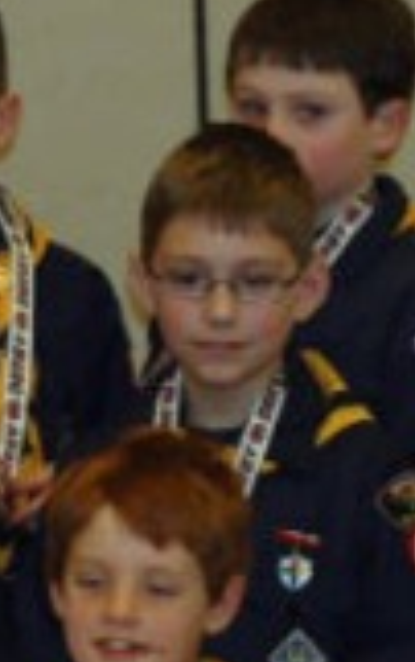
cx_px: -41
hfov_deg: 4.1
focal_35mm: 319
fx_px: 5757
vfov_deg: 6.6
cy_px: 442
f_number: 4
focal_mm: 70
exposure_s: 1/60
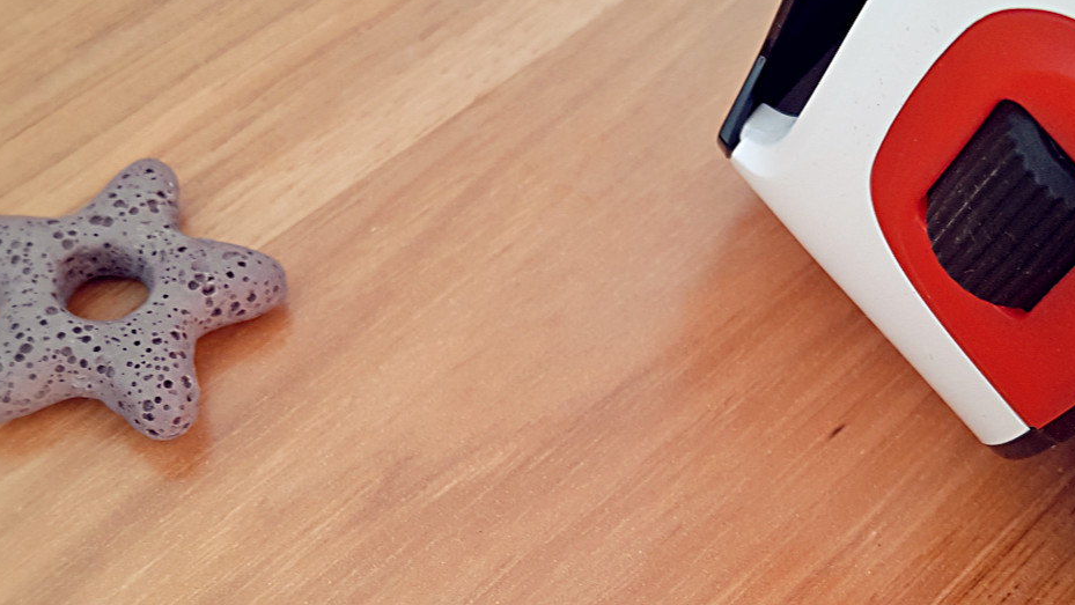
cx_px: 748
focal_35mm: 52
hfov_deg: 39.2
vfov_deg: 23.1
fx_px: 1483
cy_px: 272
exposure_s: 1/33
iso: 100
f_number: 2.2
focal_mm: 4.73
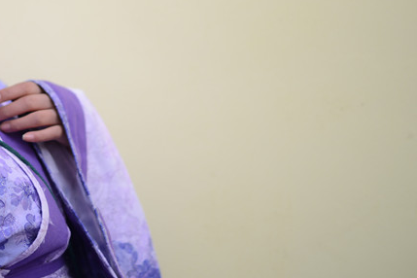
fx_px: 1147
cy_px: 17
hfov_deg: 20.2
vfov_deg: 13.7
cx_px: 45
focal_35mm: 99
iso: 200
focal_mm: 50
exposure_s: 1/1600
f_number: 1.4
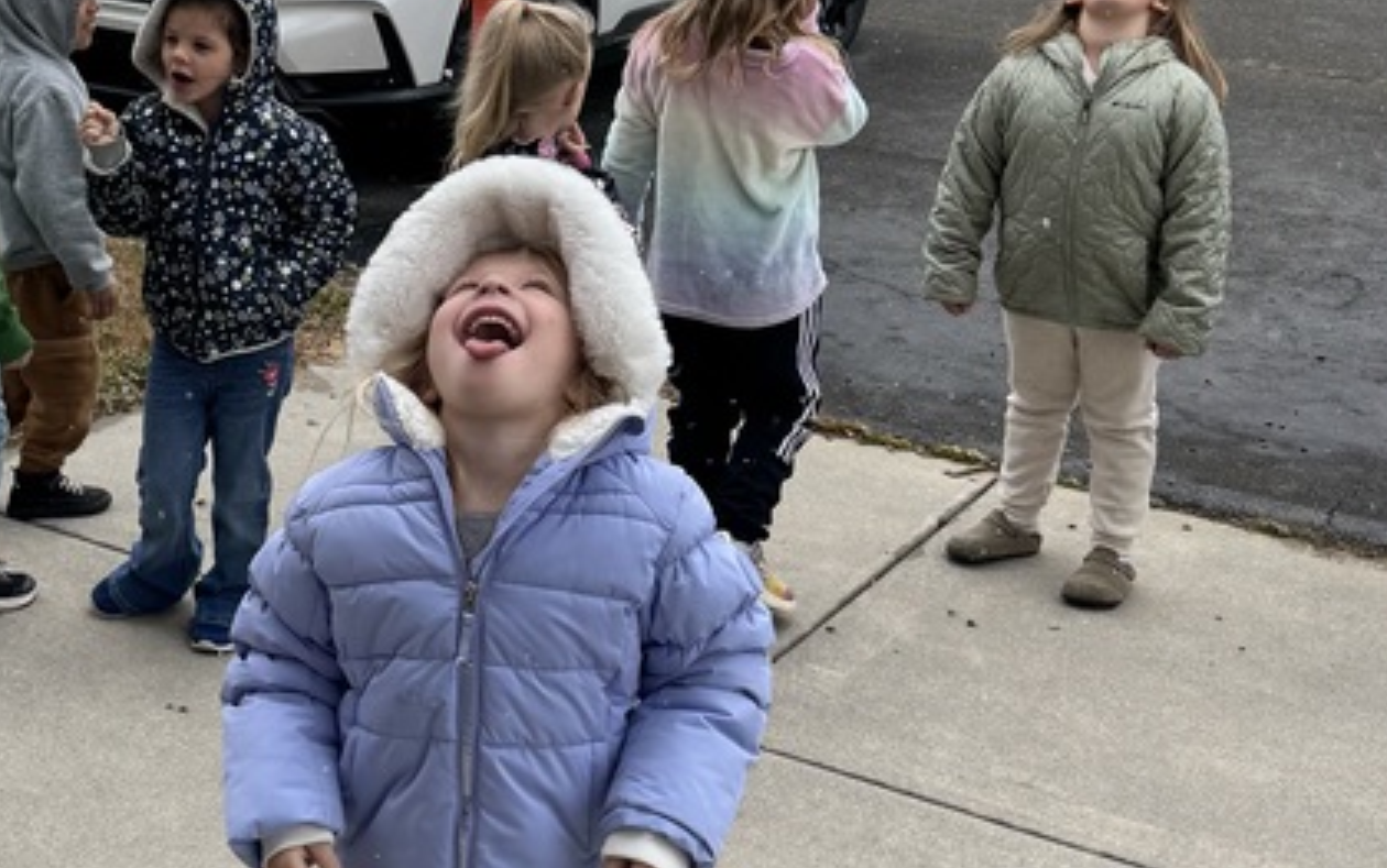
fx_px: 2345
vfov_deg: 20.9
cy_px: 290
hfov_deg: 32.4
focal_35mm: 62
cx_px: 380
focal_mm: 6.76
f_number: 1.78
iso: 80
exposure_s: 1/792
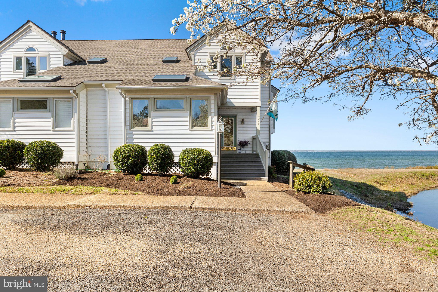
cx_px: 219
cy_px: 146
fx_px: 241
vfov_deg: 62.4
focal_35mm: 20
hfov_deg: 84.6
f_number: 8
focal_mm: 19.8
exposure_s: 1/1250
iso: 1000
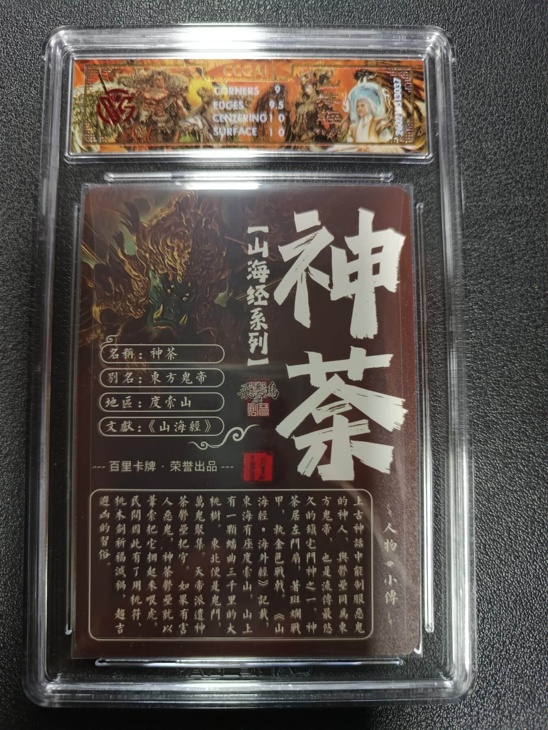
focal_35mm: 24
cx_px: 274
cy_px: 365
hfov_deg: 56.8
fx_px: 507
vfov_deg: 71.6
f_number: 1.7
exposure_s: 1/50
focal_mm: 5.31
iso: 1200
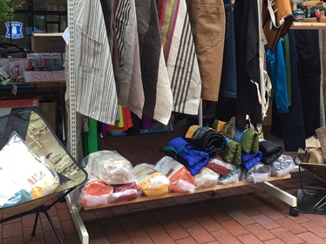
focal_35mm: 45
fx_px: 424
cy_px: 68
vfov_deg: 31.7
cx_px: 194
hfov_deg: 41.9
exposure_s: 1/170
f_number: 2.2
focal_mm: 4.15
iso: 25
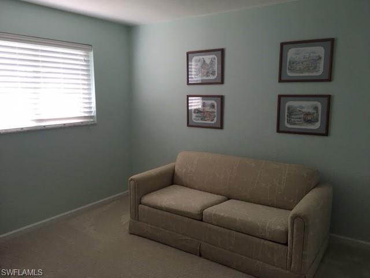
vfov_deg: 48.2
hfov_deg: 61.7
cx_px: 185
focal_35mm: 29
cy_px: 139
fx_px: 310
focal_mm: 4.15
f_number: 2.2
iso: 32
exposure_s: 1/30
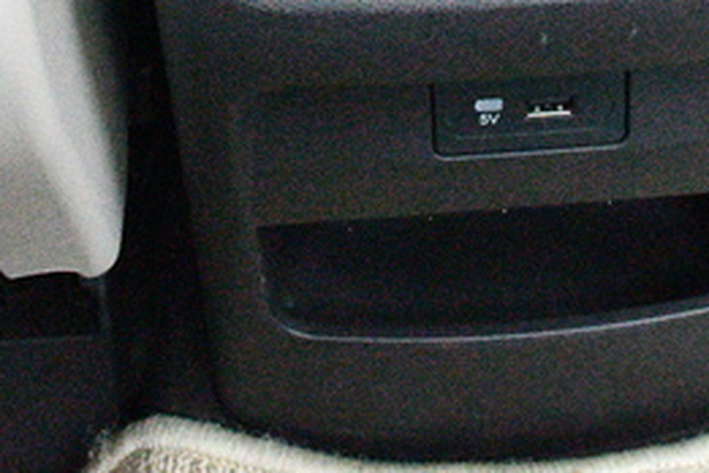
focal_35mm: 101
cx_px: 535
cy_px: -186
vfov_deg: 13.0
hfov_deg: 20.1
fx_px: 1989
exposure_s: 1/640
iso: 14400
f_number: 13
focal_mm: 22
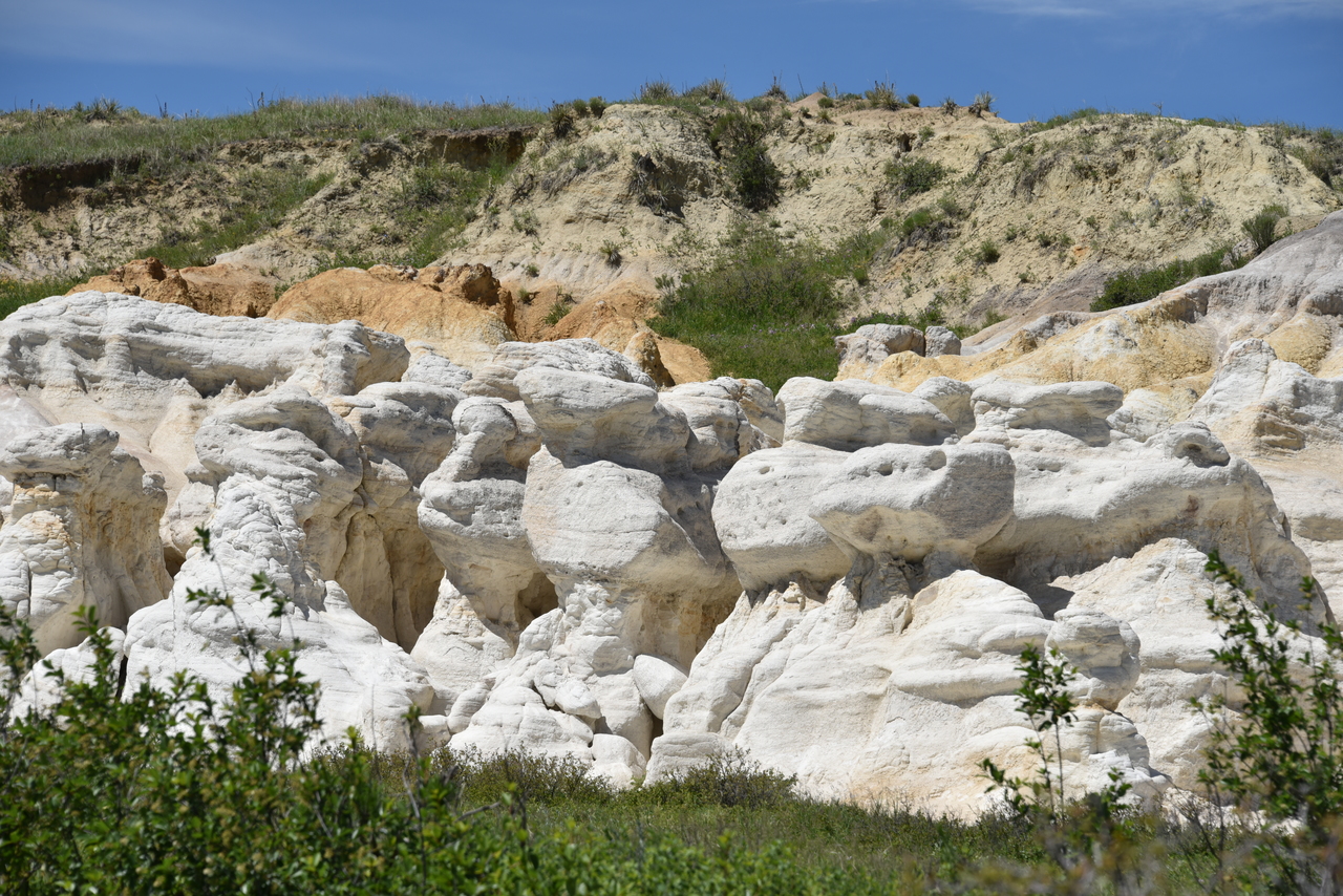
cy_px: 448
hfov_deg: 12.8
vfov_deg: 8.6
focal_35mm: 160
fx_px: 5970
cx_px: 672
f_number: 10
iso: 100
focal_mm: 160
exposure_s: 1/400
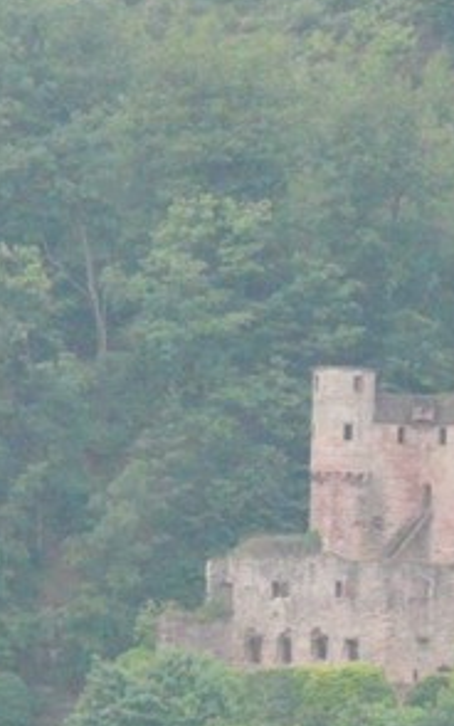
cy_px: 588
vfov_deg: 2.2
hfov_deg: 1.4
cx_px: 264
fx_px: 18551
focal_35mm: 938
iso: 800
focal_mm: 53.4
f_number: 3.6
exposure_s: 1/400
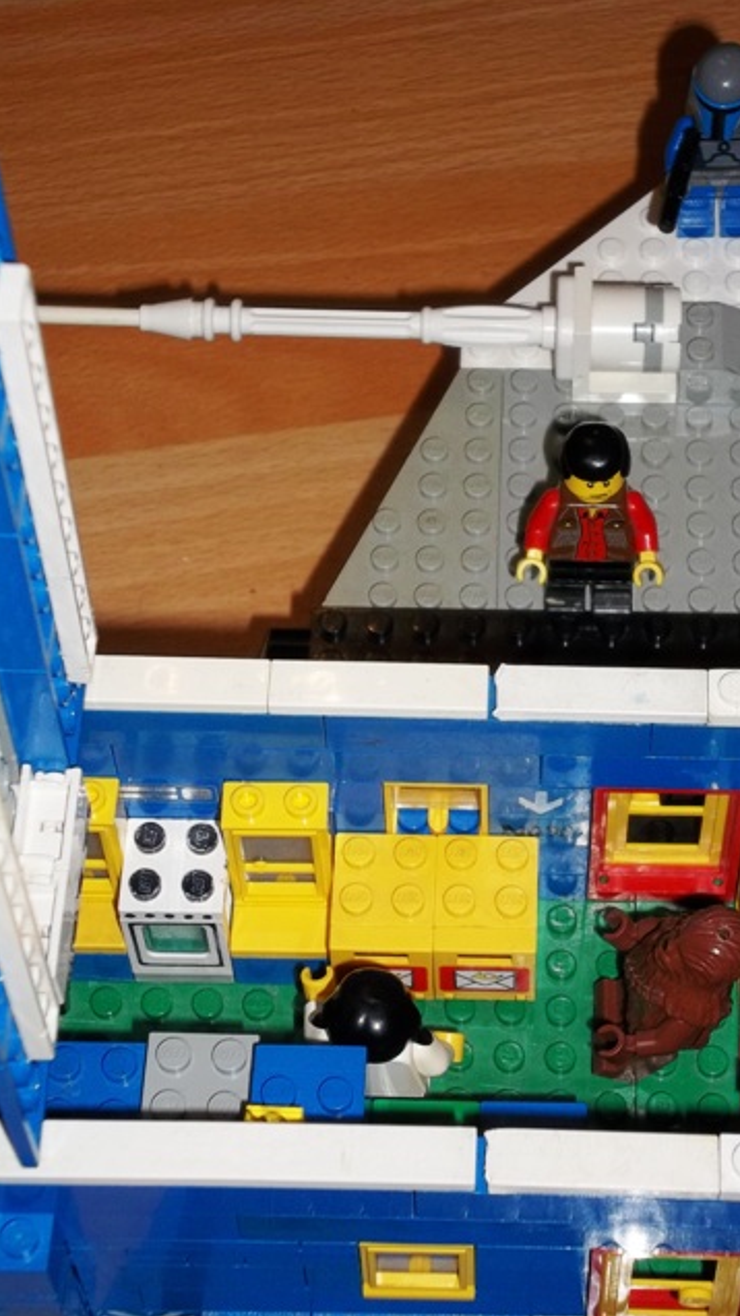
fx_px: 2827
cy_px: 657
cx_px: 492
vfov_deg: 26.2
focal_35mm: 81
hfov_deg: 14.9
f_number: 3.9
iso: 80
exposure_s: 1/50
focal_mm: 13.2
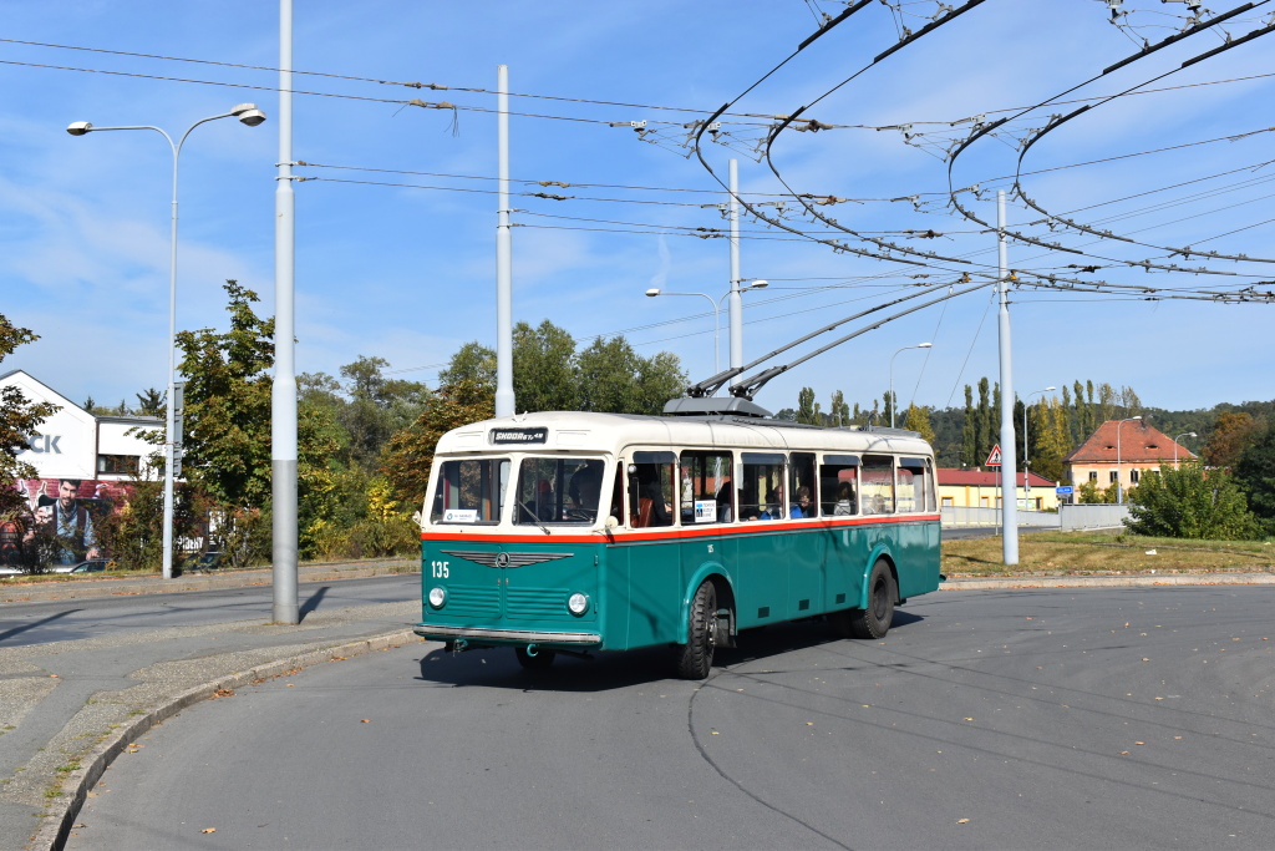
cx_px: 638
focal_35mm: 44
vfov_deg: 30.9
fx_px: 1541
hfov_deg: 45.0
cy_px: 426
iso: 200
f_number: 10
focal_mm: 29
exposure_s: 1/400
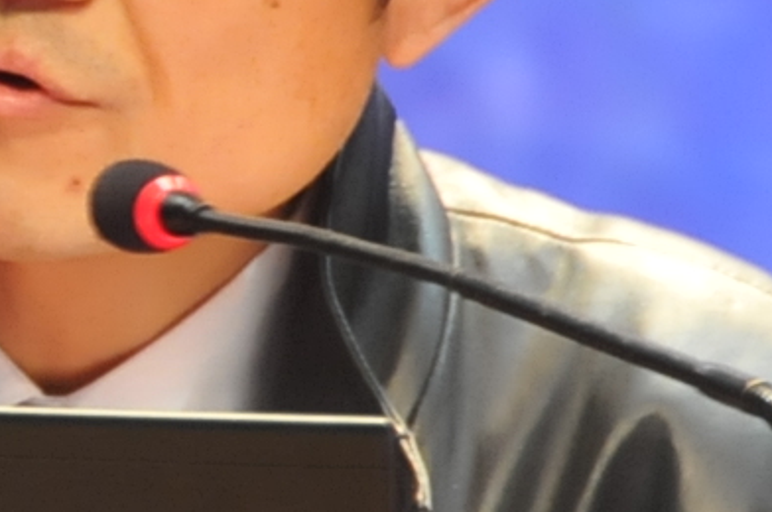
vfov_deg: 1.1
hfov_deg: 1.7
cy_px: -73
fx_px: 26355
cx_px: -321
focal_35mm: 1231
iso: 1600
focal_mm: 150
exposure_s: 1/30
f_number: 5.6
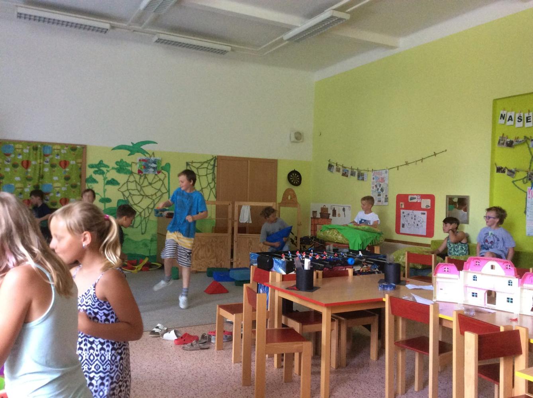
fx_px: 492
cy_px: 199
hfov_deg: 56.9
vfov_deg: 44.0
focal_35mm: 32
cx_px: 266
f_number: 2.4
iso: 200
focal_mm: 3.3
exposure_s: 1/25
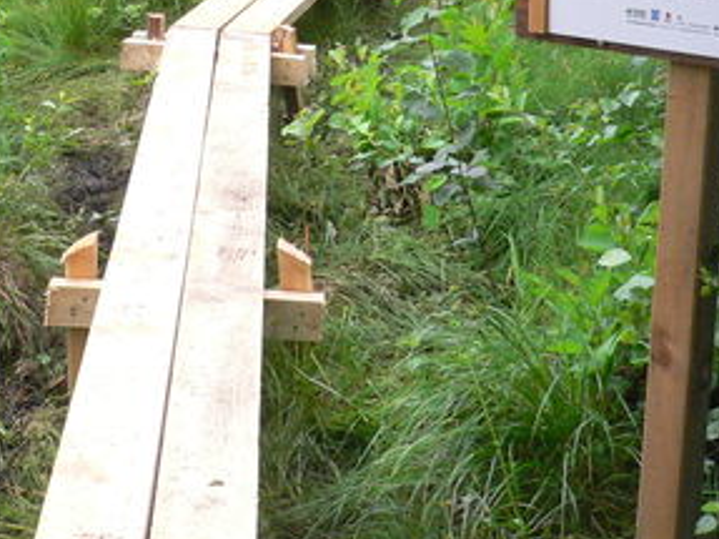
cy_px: -35
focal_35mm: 78
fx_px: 1619
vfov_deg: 18.3
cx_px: 251
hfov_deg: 24.9
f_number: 2.8
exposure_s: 1/320
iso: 200
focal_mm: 5.8
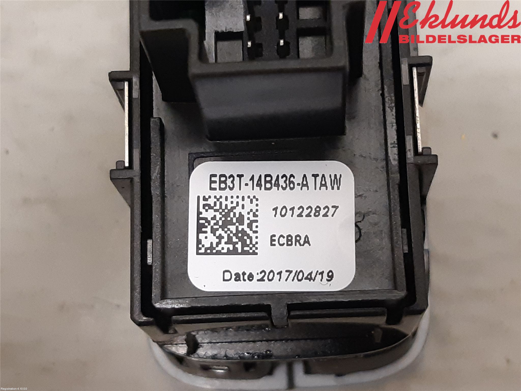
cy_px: 196
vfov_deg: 53.1
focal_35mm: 26
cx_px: 260
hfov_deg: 67.3
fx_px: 391
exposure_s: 1/33
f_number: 1.7
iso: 200
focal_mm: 3.93
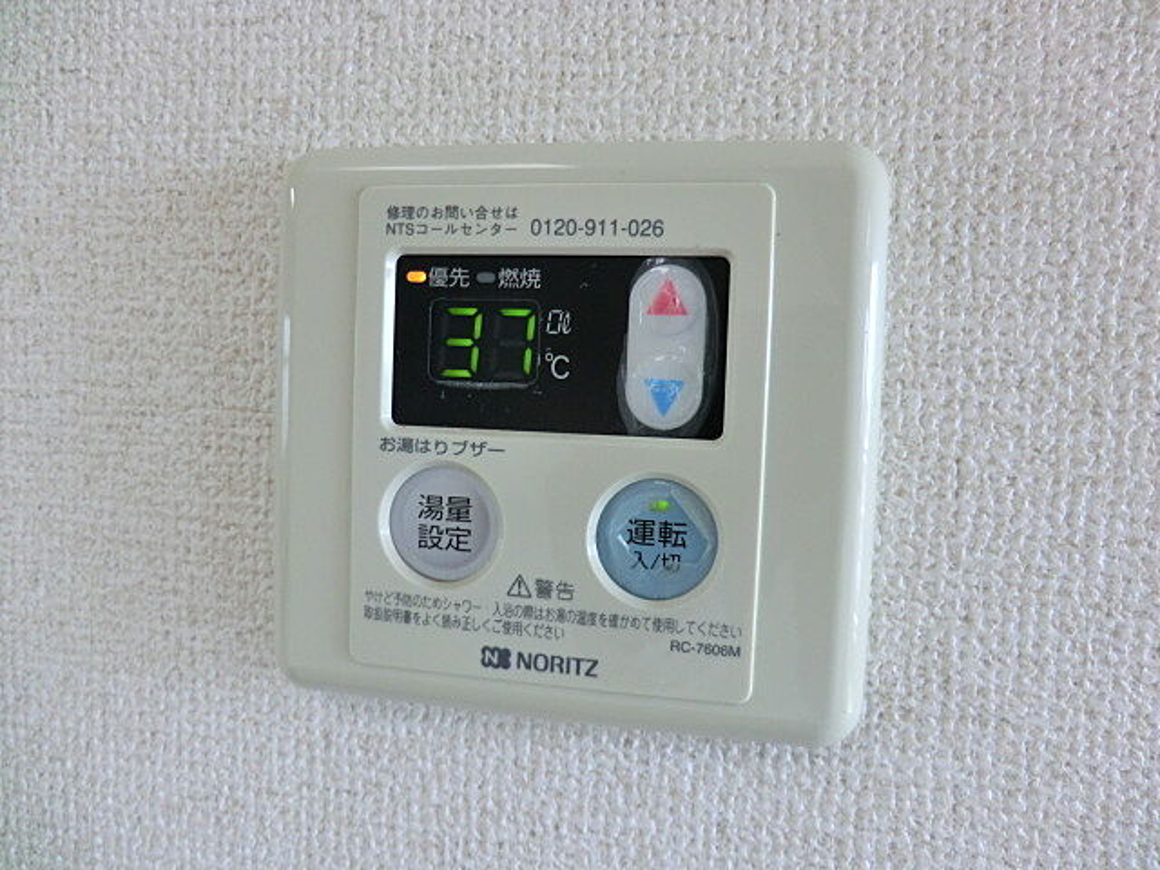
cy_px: 435
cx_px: 580
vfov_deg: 56.8
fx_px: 804
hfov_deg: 71.6
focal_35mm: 24
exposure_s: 1/60
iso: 160
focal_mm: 4.3
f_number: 3.2
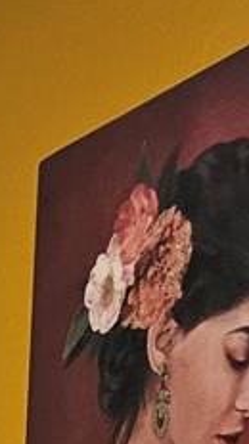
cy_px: 1079
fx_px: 2037
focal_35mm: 173
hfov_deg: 5.8
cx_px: -791
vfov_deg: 10.6
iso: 800
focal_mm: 6.3
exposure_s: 1/24
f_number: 1.7
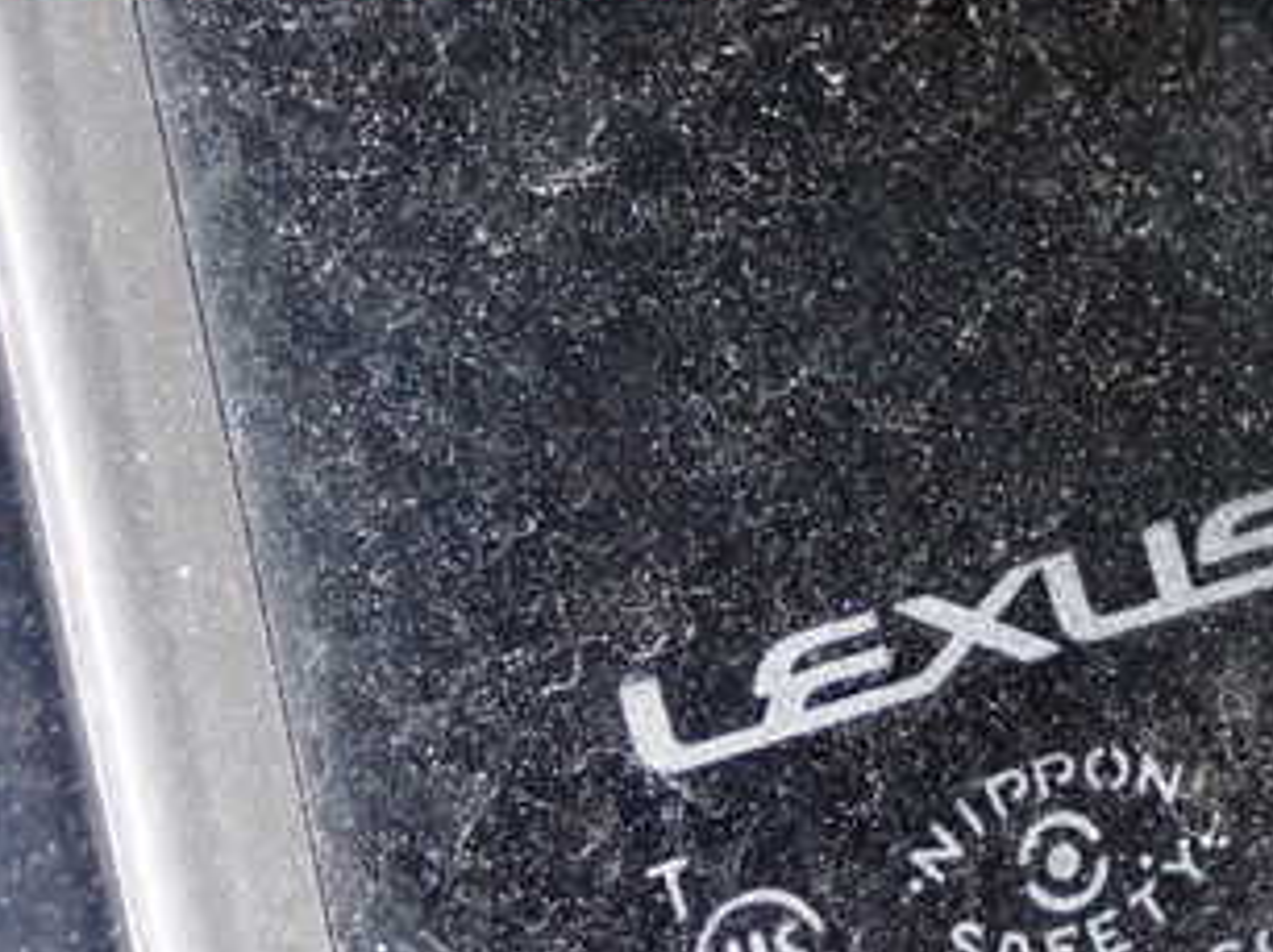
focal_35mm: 106
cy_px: 836
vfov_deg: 13.8
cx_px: 1202
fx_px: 3895
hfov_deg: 18.2
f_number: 10
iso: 800
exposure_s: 1/50
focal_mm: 9.65
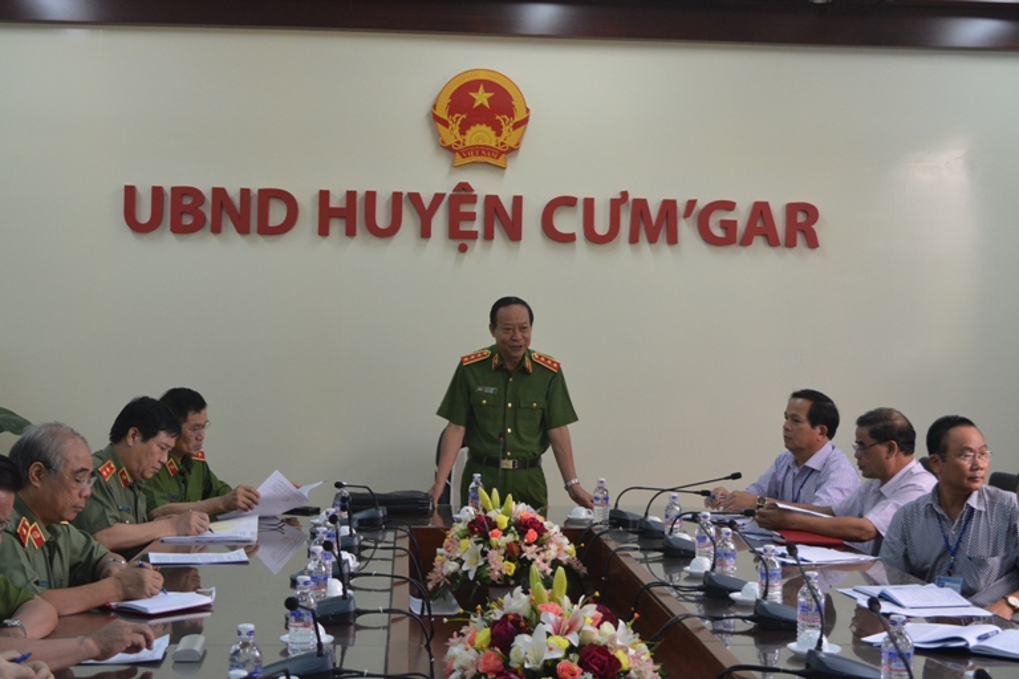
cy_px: 340
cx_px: 510
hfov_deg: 37.9
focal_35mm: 52
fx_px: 1486
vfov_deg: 25.8
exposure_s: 1/125
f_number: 5.6
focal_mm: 35
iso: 1600
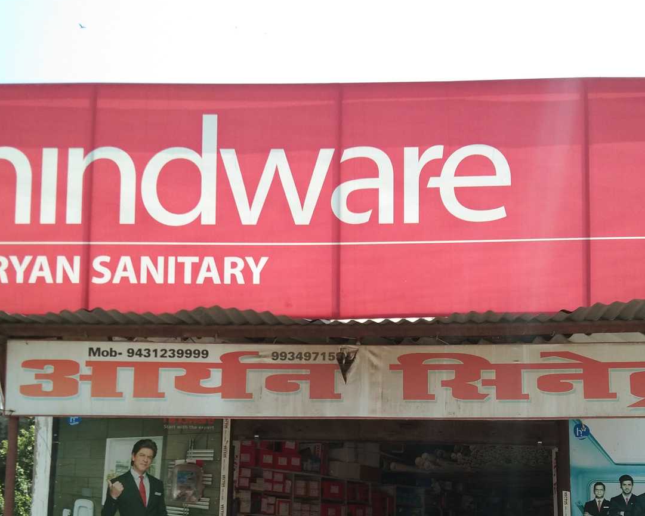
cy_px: 410
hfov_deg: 33.5
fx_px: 1069
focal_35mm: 56
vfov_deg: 26.6
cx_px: 363
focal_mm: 3.69
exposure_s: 1/643
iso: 50
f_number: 2.2
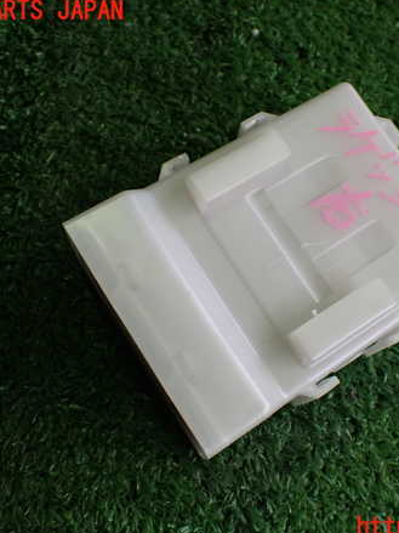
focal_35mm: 41
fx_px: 630
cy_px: 270
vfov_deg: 45.8
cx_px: 267
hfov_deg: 34.8
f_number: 2.3
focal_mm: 5.4
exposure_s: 1/125
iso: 200
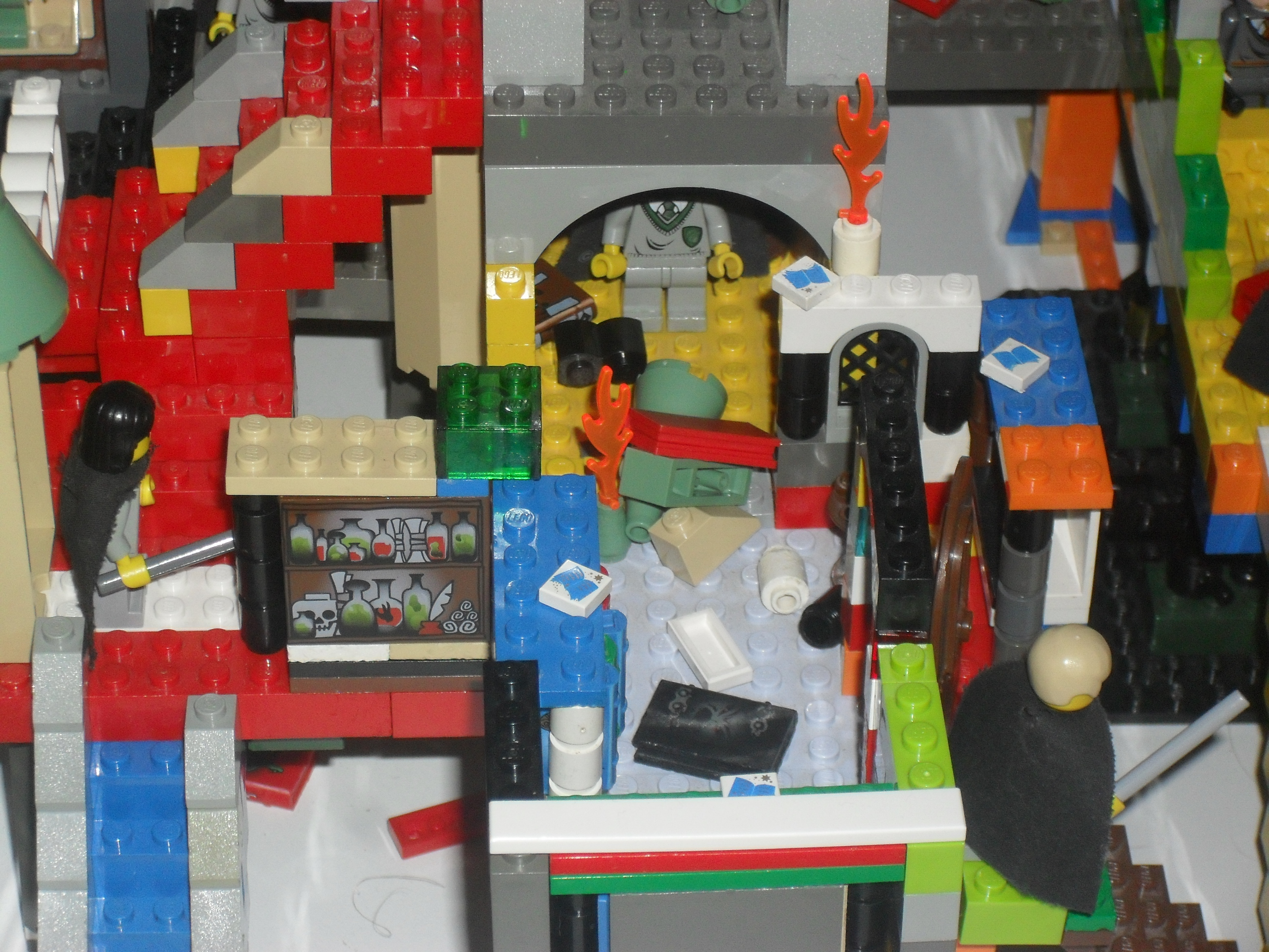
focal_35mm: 105
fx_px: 3849
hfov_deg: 18.7
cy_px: 476
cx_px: 634
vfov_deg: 14.1
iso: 200
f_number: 5.8
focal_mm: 18.9
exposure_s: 1/60
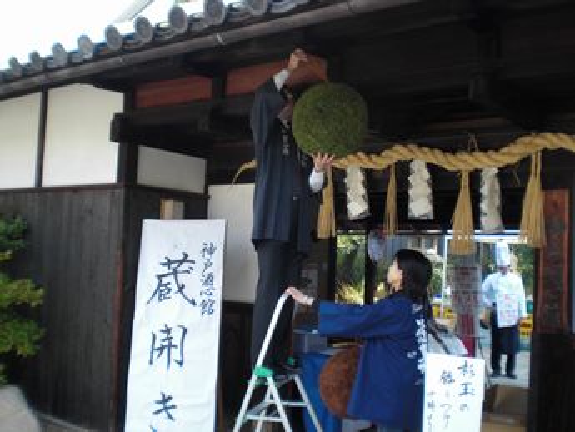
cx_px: 288
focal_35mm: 38
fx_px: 631
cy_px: 216
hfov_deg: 49.0
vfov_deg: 37.7
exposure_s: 1/100
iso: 64
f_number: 3.1
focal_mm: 6.3
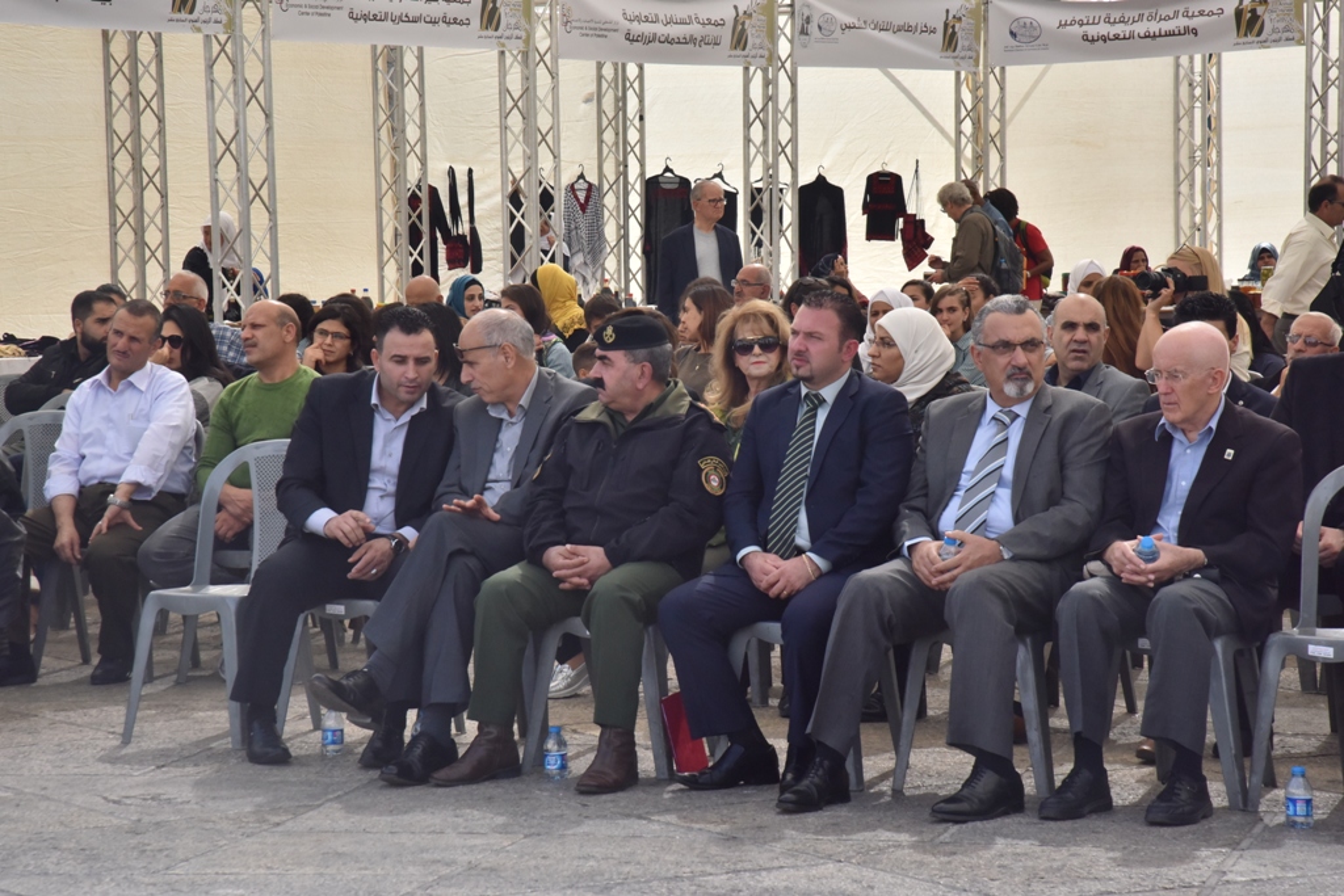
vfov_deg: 12.2
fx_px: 4182
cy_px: 448
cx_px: 672
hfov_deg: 18.3
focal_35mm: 112
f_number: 16
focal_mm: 112
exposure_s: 1/1000
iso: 1600
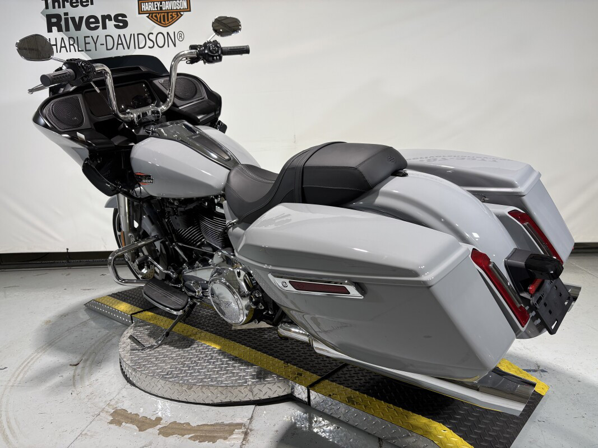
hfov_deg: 67.3
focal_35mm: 26
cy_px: 224
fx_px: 449
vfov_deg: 53.1
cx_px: 299
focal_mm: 5.96
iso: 40
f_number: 1.6
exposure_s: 1/120
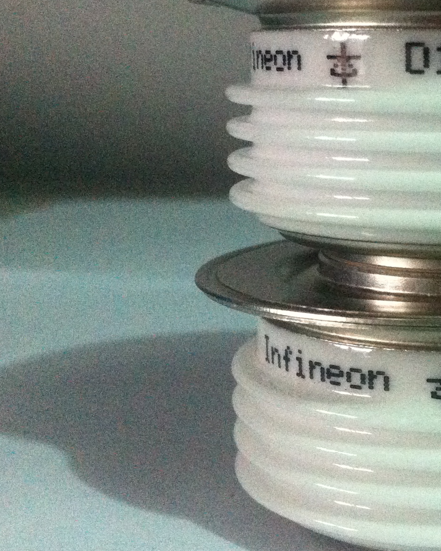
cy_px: 223
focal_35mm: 76
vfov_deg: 25.0
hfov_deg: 18.8
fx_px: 1239
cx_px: 559
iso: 640
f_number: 2.8
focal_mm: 3.85
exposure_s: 1/15
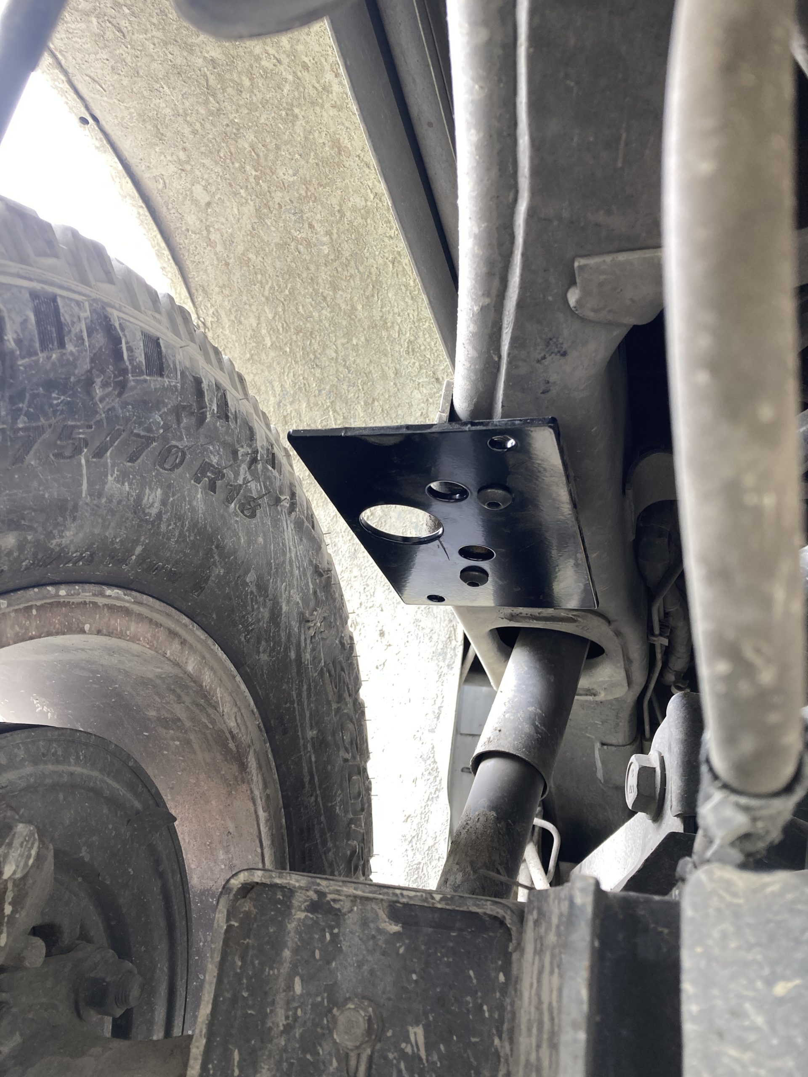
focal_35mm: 28
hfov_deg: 49.7
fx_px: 871
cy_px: 538
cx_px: 404
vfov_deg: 63.4
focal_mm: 3.99
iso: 64
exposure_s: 1/60
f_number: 1.8
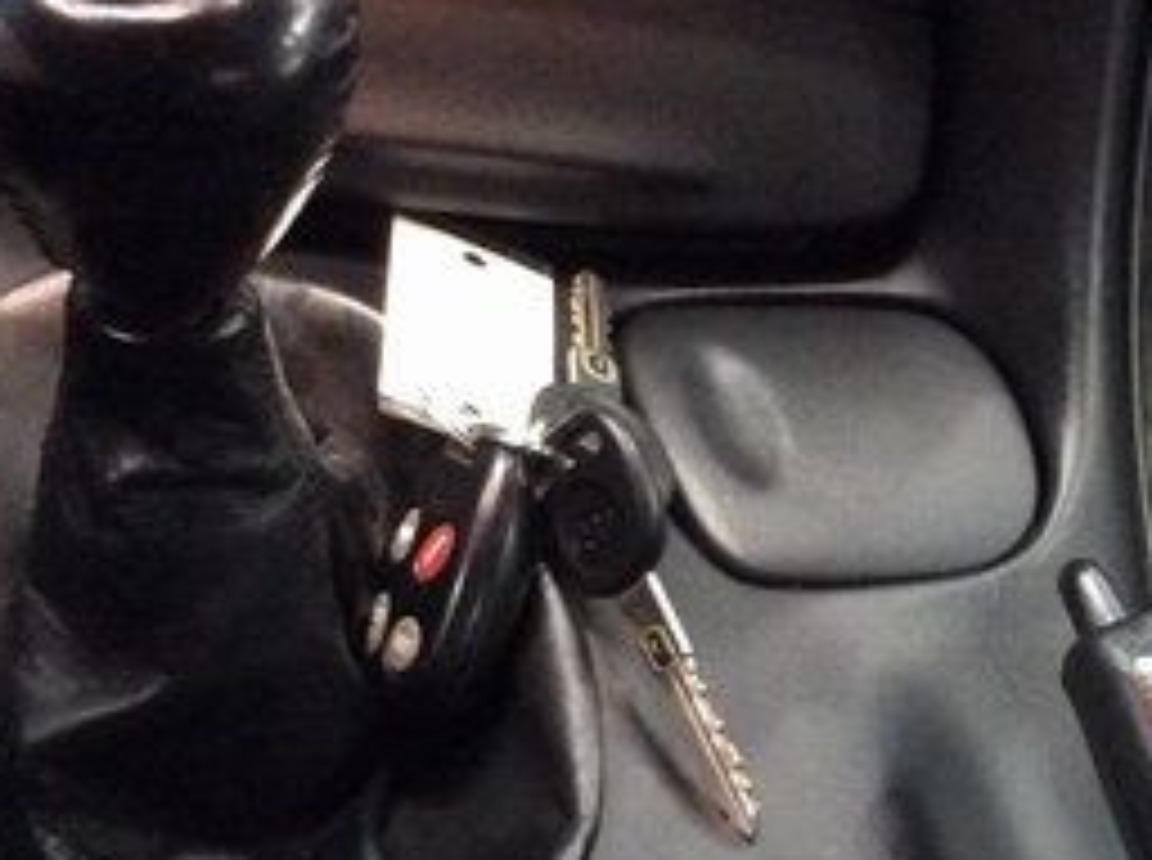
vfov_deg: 18.0
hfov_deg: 23.9
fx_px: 2657
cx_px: 981
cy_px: 810
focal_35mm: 80
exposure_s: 1/15
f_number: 2.4
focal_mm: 3.3
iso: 250
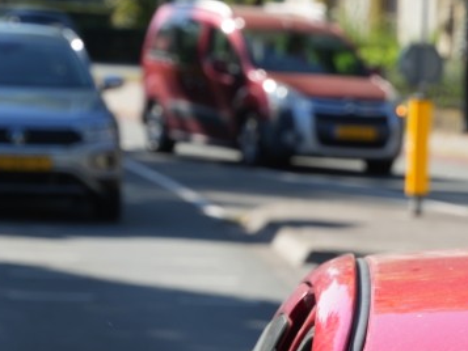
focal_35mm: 305
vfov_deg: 4.8
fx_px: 4125
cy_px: 589
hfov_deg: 6.4
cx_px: 625
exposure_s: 1/320
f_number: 5.6
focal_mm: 70
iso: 100
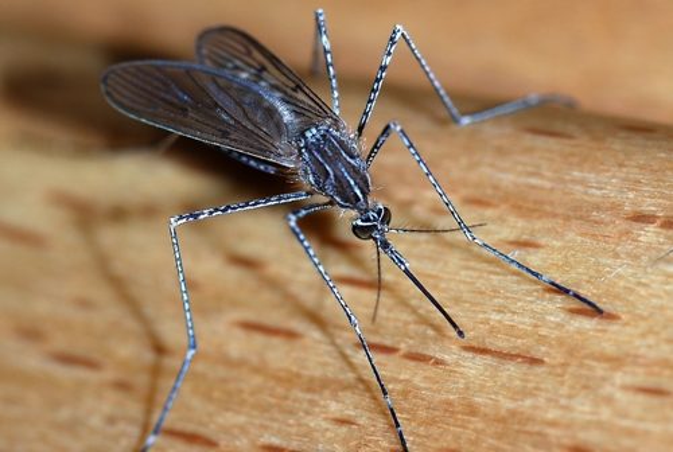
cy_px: 226
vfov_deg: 9.2
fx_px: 2811
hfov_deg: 13.7
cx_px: 336
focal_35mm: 150
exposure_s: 1/60
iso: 100
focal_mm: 100
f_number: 11
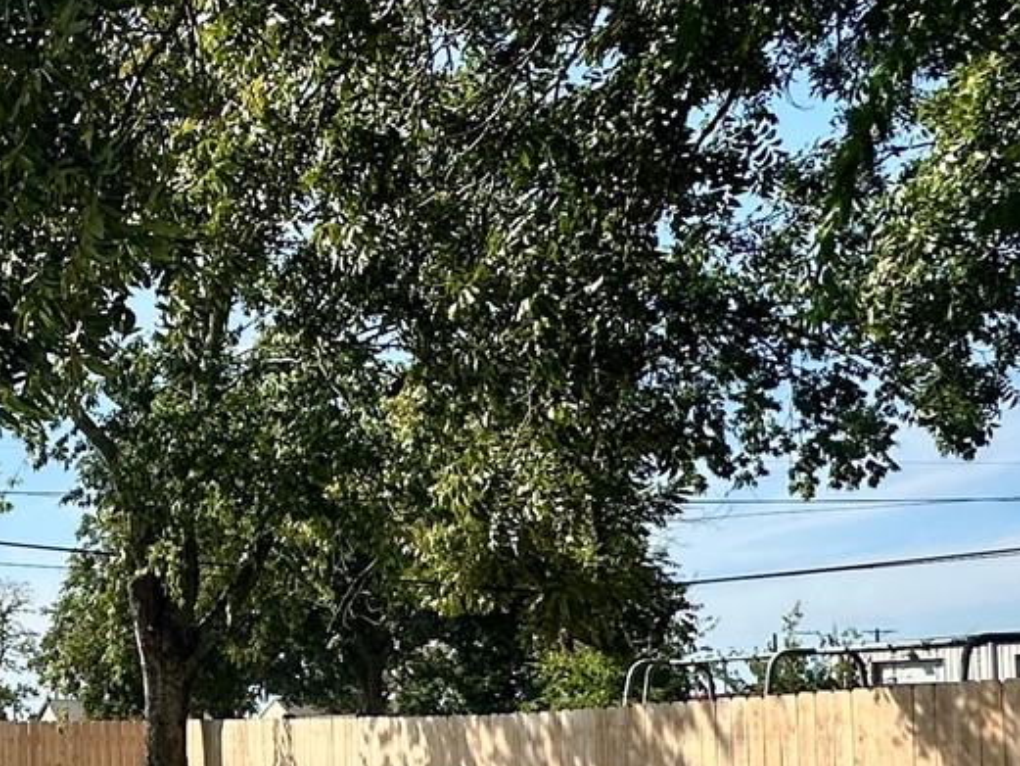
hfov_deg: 30.0
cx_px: -192
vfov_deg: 26.0
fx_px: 1621
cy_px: 631
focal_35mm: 55
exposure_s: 1/2212
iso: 50
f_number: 2.2
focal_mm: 2.22
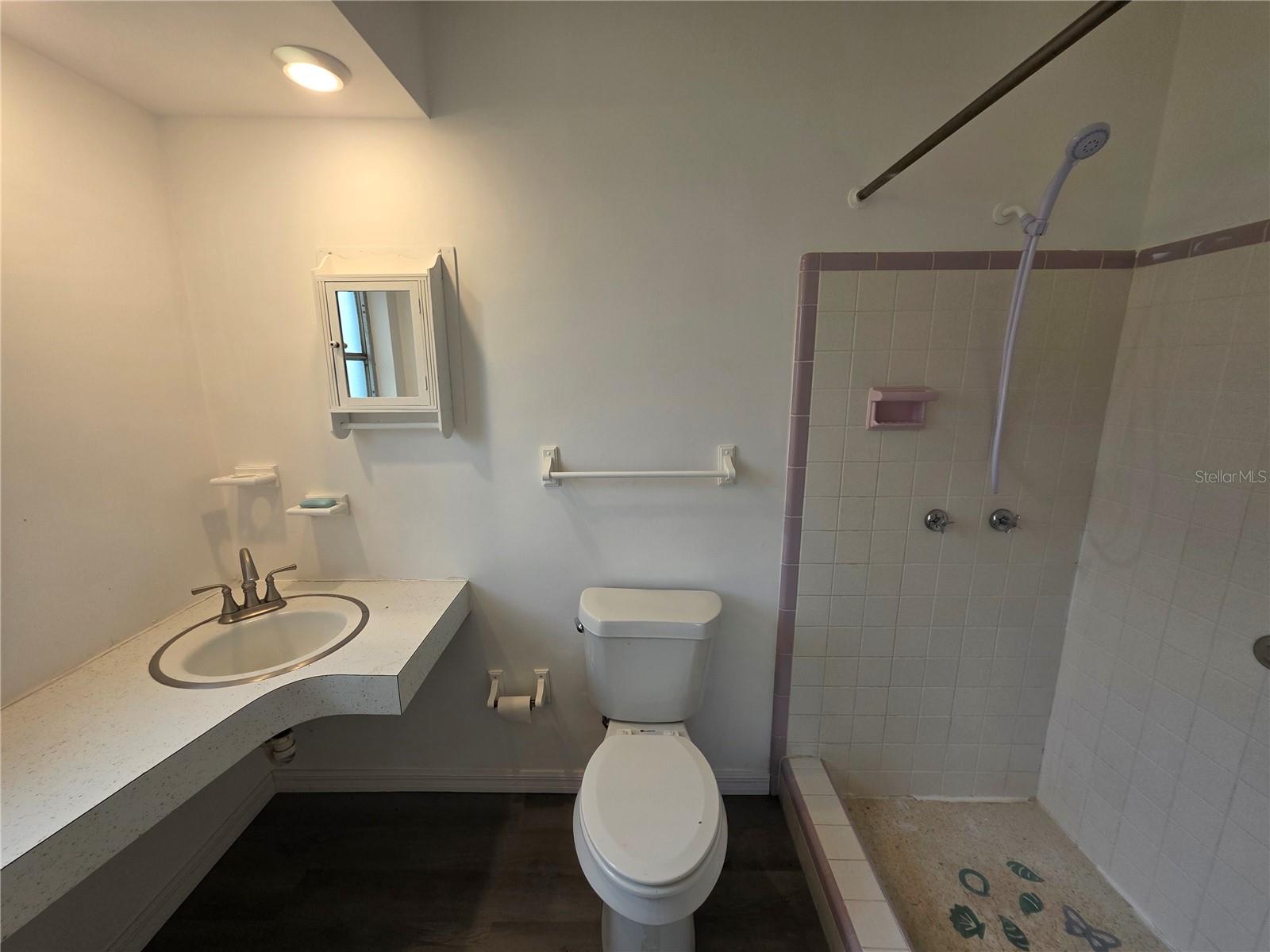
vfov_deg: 89.9
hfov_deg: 106.2
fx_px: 477
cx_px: 635
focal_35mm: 13
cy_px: 476
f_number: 1.9
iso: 80
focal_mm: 2.2
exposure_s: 1/120
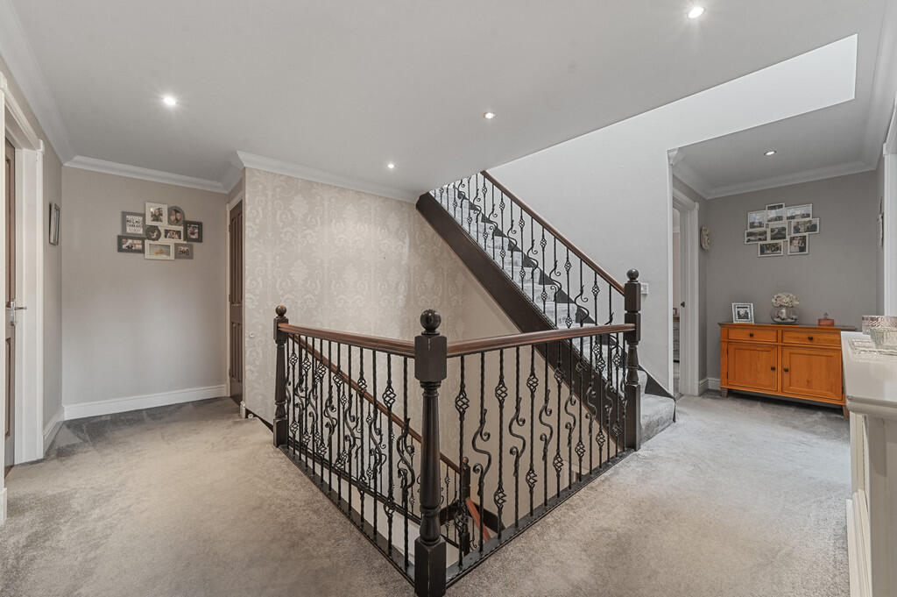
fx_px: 349
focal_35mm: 14
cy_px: 298
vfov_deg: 81.1
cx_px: 448
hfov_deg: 104.3
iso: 400
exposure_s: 1.6
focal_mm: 14
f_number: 8
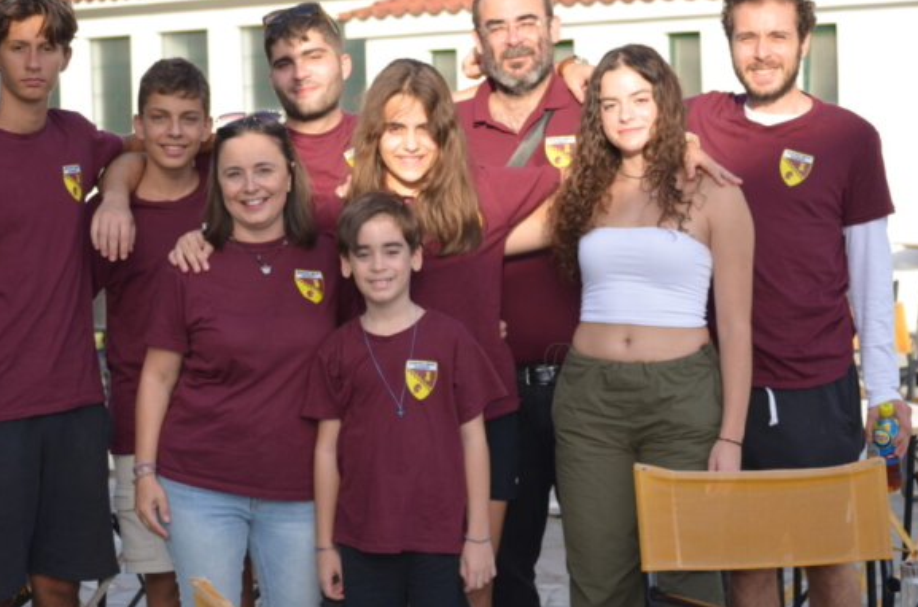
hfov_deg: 22.3
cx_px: 428
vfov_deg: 14.9
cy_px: 275
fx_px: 2329
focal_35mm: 92
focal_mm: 55
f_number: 4.5
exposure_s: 1/200
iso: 100
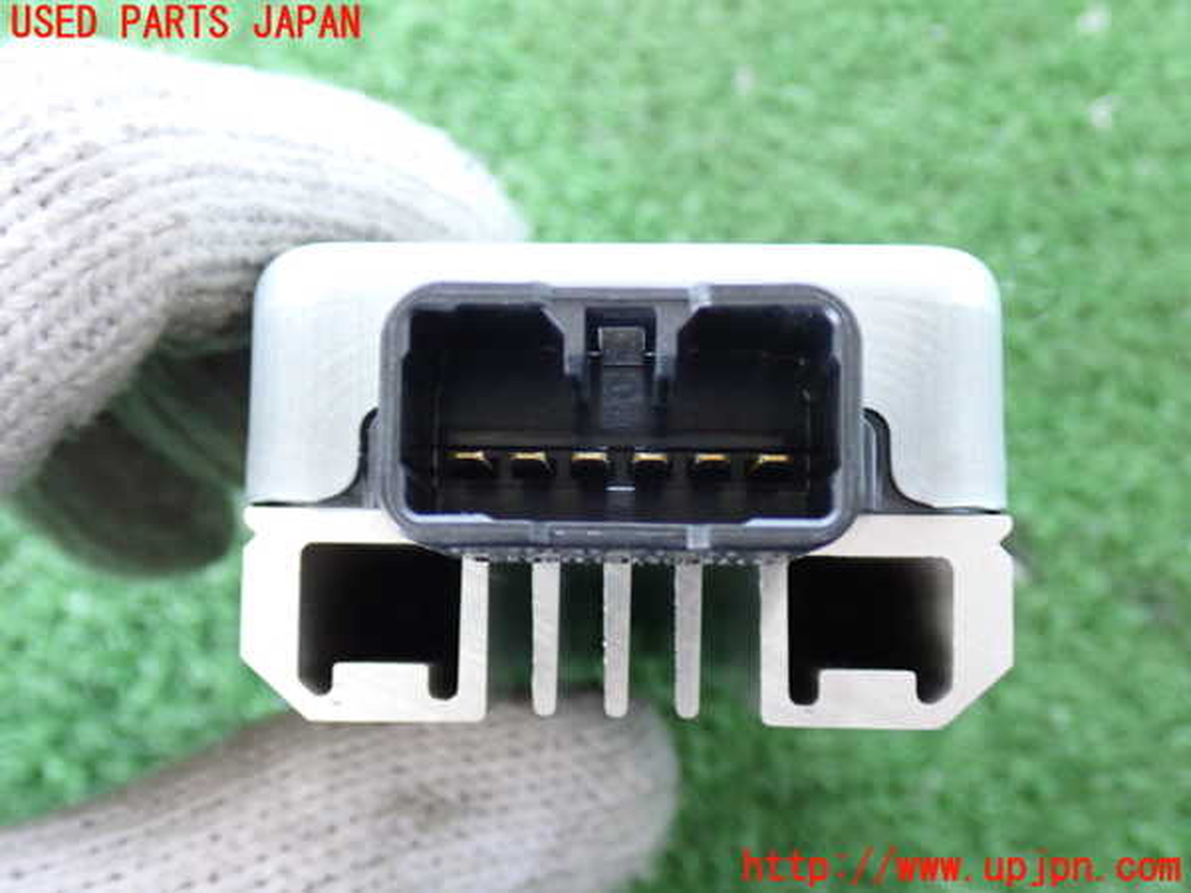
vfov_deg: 30.9
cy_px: 446
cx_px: 596
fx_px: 1617
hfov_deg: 40.4
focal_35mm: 47
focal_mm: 8.4
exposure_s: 1/13
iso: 1000
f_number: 3.1
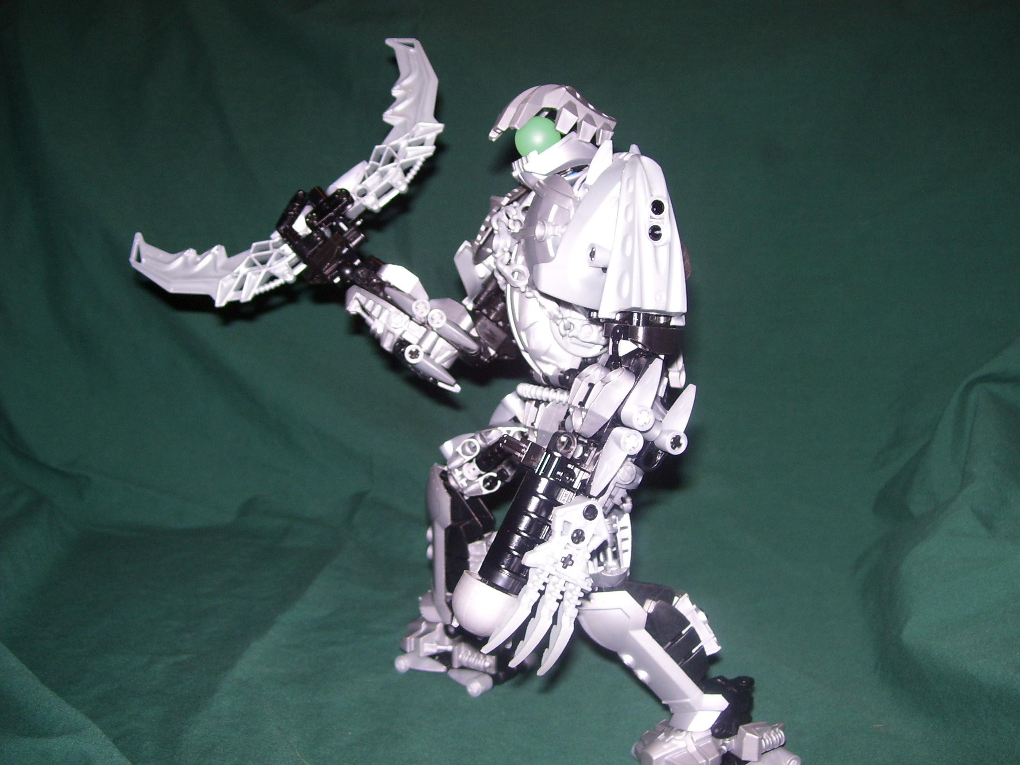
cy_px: 382
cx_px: 510
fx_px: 1061
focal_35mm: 36
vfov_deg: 39.7
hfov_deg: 51.4
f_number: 2.7
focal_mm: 6
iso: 80
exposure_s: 1/60
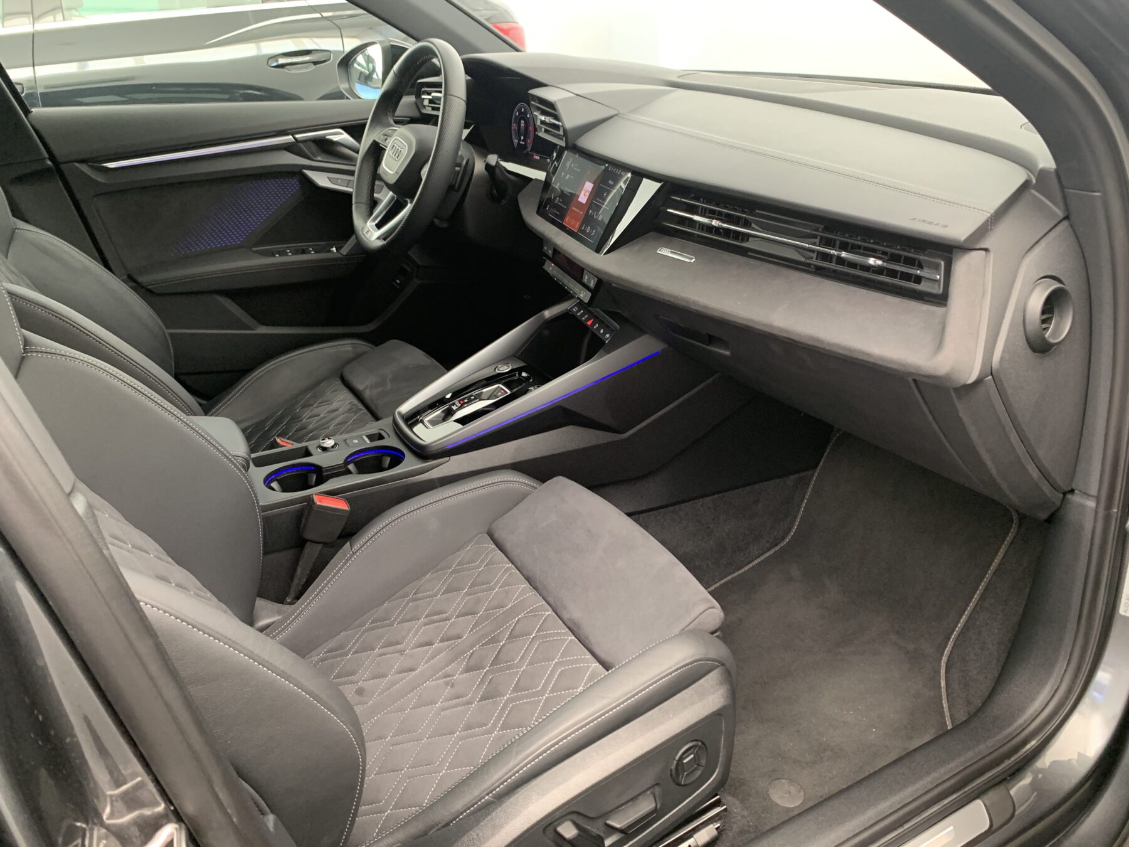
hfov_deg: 67.3
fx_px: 848
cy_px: 424
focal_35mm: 26
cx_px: 564
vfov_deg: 53.1
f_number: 1.8
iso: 200
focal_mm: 4.25
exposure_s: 1/60
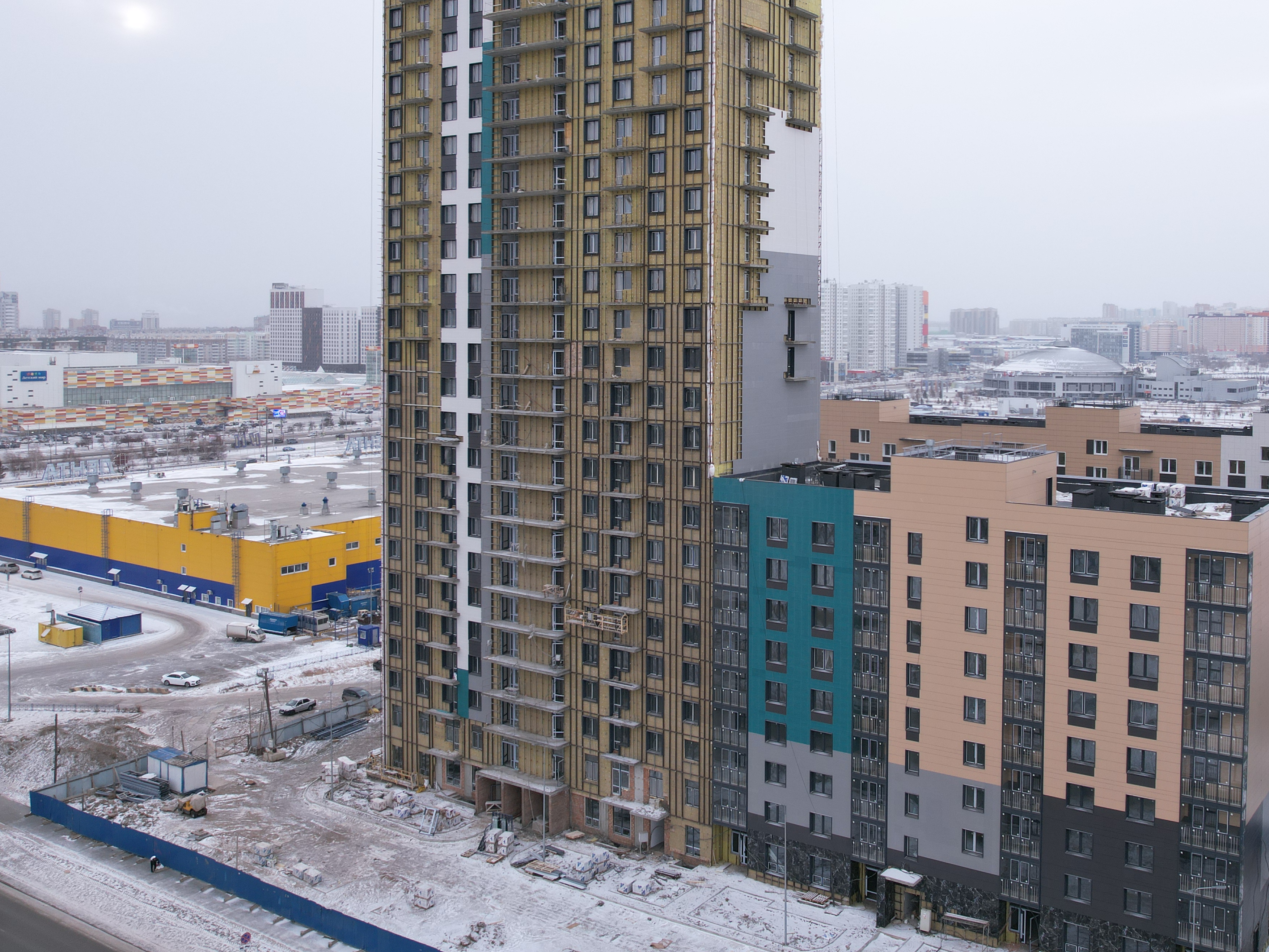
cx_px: 758
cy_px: 347
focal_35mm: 33
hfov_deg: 55.0
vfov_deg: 42.6
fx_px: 1210
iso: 100
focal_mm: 8.38
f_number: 2.8
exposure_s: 1/80
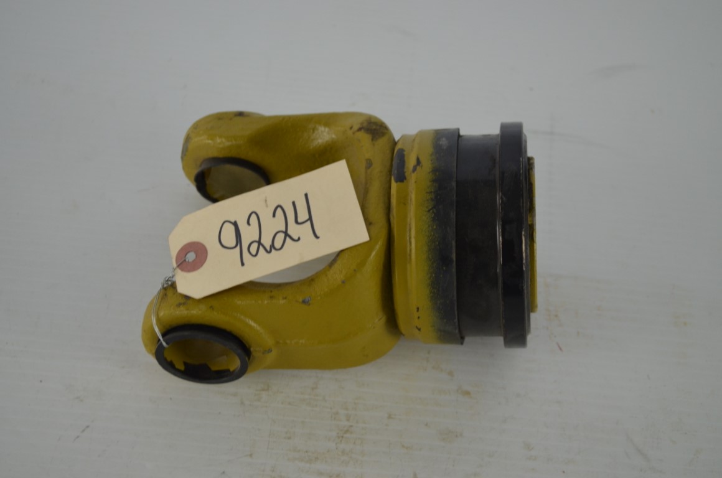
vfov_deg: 22.5
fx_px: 1201
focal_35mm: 60
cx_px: 361
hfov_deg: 33.5
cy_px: 239
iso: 720
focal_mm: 40
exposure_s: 1/60
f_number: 5.3
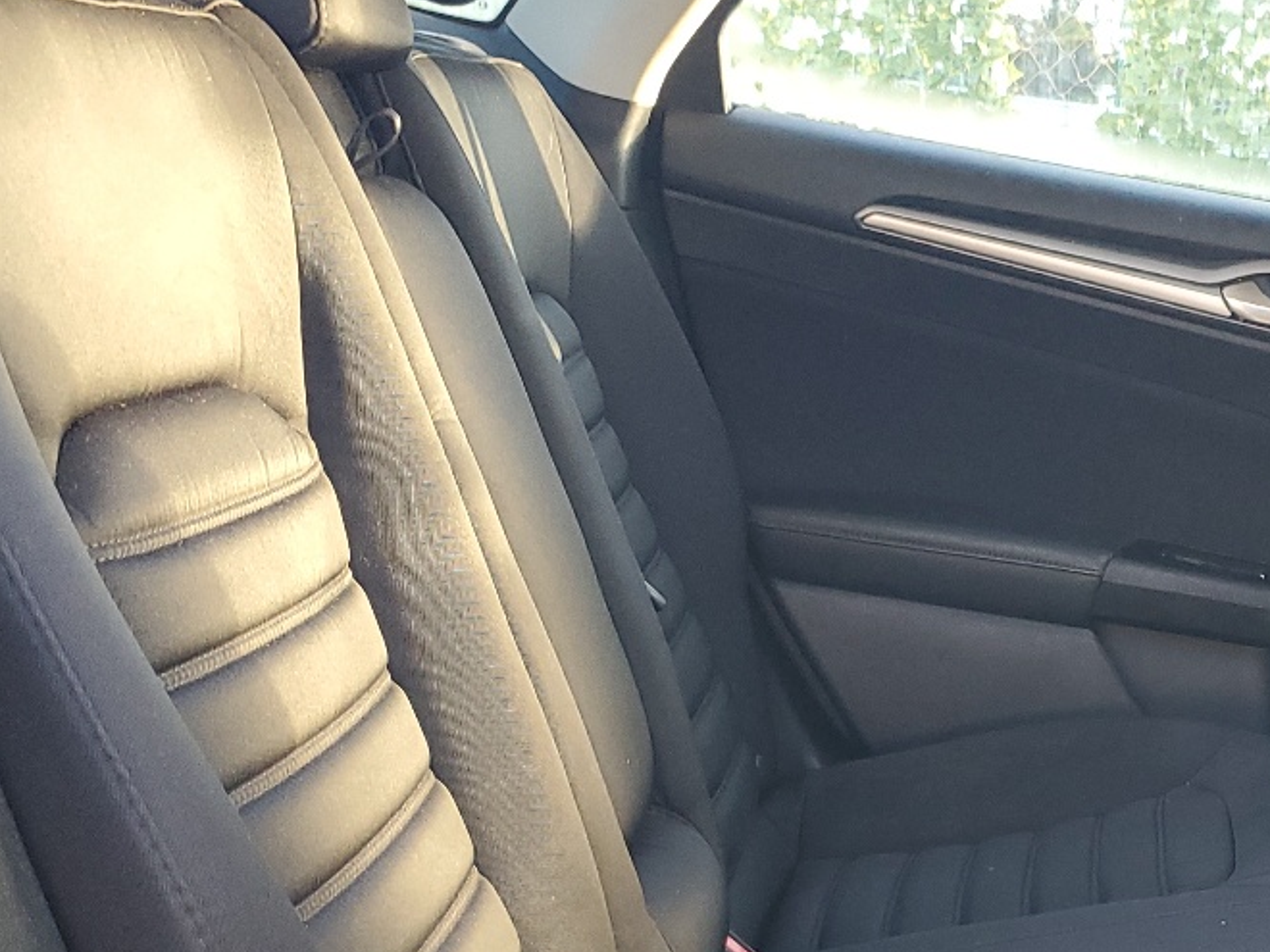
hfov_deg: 29.6
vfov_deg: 22.5
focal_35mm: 63
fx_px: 2311
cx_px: 1106
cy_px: 927
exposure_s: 1/60.2
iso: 109
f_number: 1.5
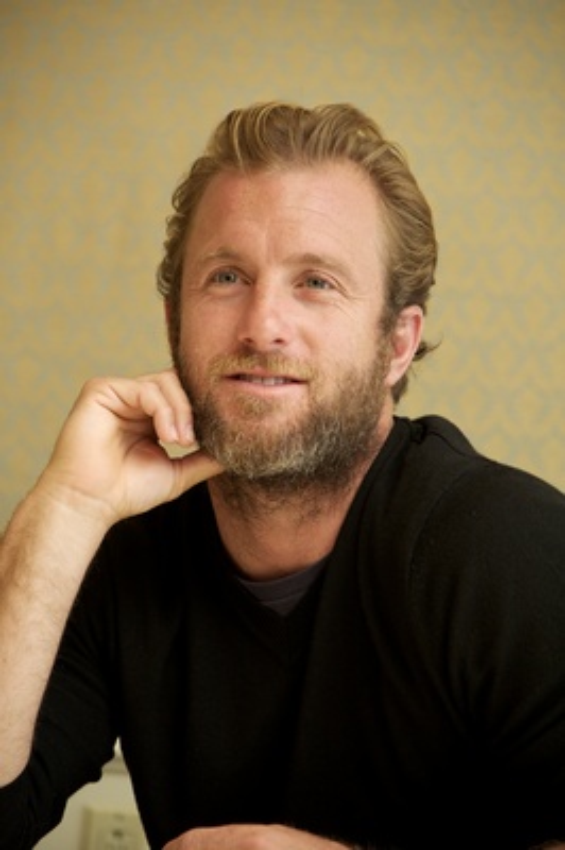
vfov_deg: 14.2
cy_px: 425
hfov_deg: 9.4
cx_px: 282
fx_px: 3419
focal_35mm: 145
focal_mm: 145
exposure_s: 1/60
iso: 800
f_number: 5.6
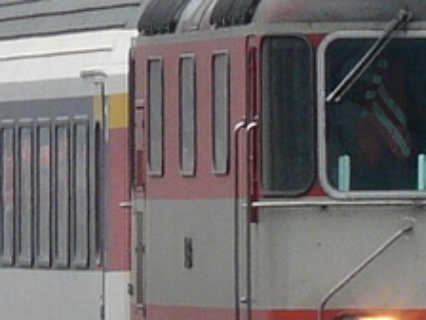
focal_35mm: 1291
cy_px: 123
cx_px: 255
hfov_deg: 1.5
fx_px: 15888
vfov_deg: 1.2
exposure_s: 1/250
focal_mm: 47.5
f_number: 4
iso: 100
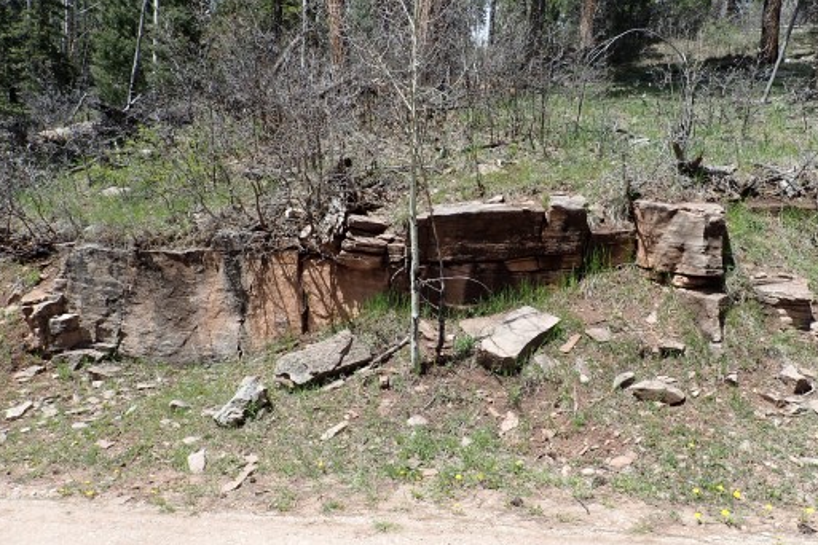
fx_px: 613
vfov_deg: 47.8
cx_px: 406
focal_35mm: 27
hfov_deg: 67.4
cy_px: 306
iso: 100
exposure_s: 1/1000
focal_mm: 4.5
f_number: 2.8
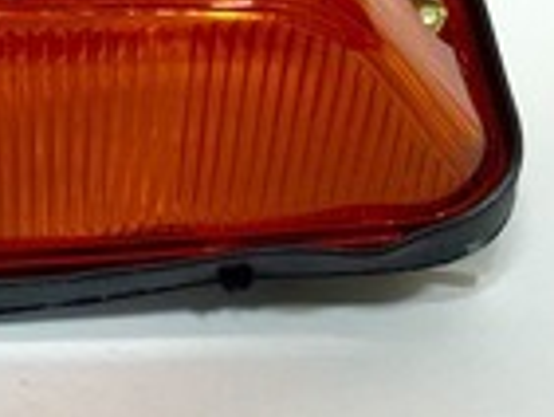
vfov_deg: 14.2
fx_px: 1650
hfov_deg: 18.3
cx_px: -79
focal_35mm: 103
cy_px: 10
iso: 40
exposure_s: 1/30
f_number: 2.2
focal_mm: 4.15
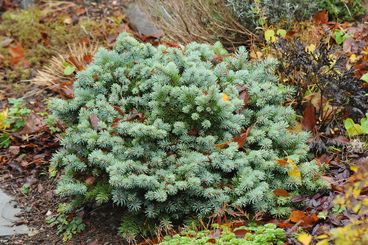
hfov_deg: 16.1
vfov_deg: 10.7
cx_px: 184
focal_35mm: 128
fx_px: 1302
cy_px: 122
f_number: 6.3
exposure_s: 1/40
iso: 1000
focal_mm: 85
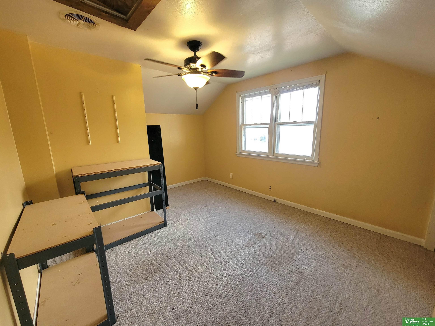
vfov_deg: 89.9
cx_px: 218
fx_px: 163
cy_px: 163
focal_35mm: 13
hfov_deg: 106.2
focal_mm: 2.2
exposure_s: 1/60.2
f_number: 2.2
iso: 160
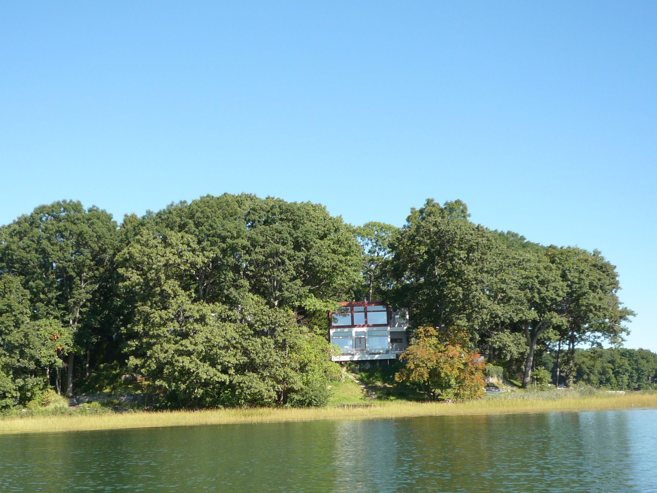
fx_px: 721
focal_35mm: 38
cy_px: 344
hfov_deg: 48.8
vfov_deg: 37.2
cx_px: 278
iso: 100
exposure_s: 1/500
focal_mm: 4.4
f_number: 3.2
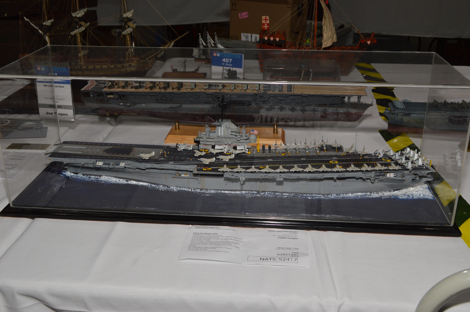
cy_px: 156
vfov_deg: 34.1
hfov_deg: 49.6
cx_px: 235
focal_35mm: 39
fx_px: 509
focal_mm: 26
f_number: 8
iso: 110
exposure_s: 1/60
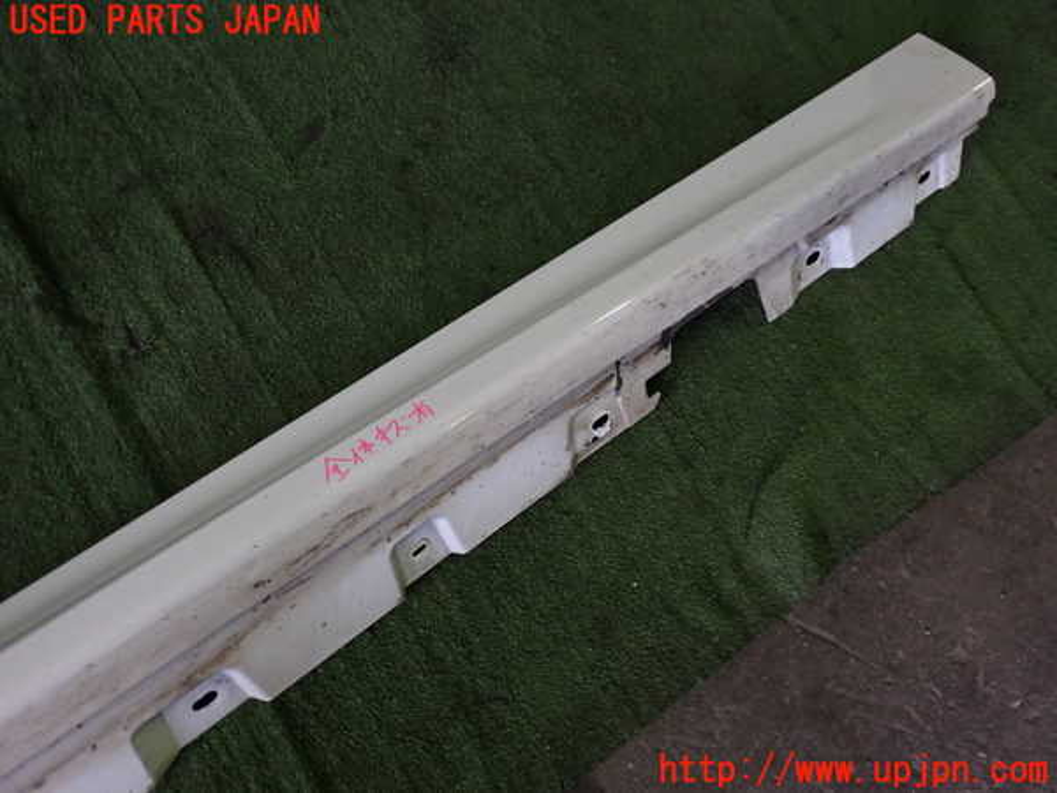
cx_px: 528
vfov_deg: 46.8
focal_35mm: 30
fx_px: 916
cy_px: 396
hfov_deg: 60.0
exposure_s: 1/30
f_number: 2.3
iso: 200
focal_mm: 5.4
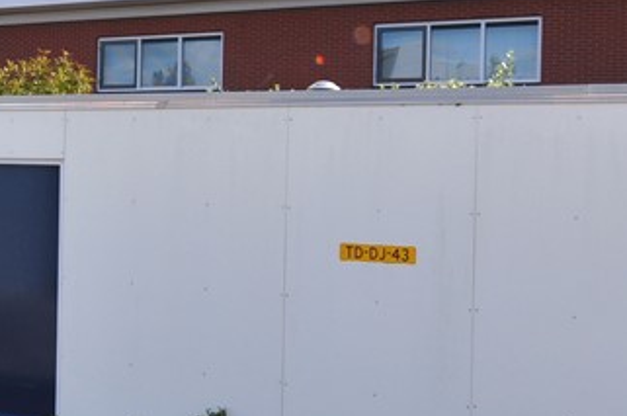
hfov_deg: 29.4
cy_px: 184
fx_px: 1165
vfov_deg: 20.2
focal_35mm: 67
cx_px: 123
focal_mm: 14
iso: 200
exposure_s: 1/250
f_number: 10
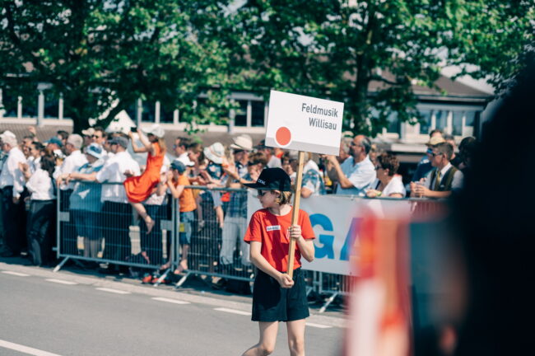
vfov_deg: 19.4
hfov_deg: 28.9
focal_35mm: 70
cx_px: 268
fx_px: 1039
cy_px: 178
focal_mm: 70
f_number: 2.8
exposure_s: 1/4000
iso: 100
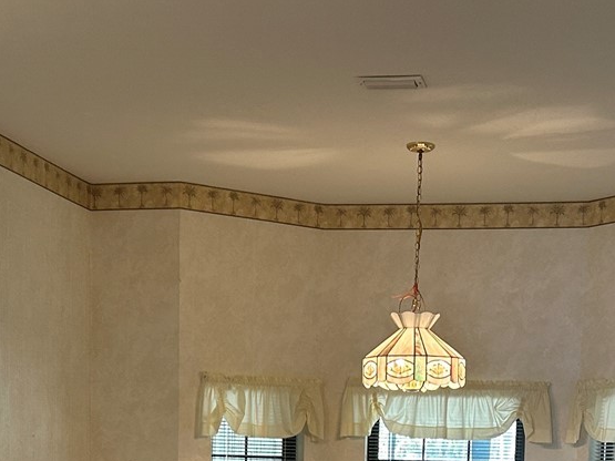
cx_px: 350
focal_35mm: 75
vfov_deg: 18.4
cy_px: 591
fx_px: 1332
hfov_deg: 26.0
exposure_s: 1/60
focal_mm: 5.7
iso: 100
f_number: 1.5
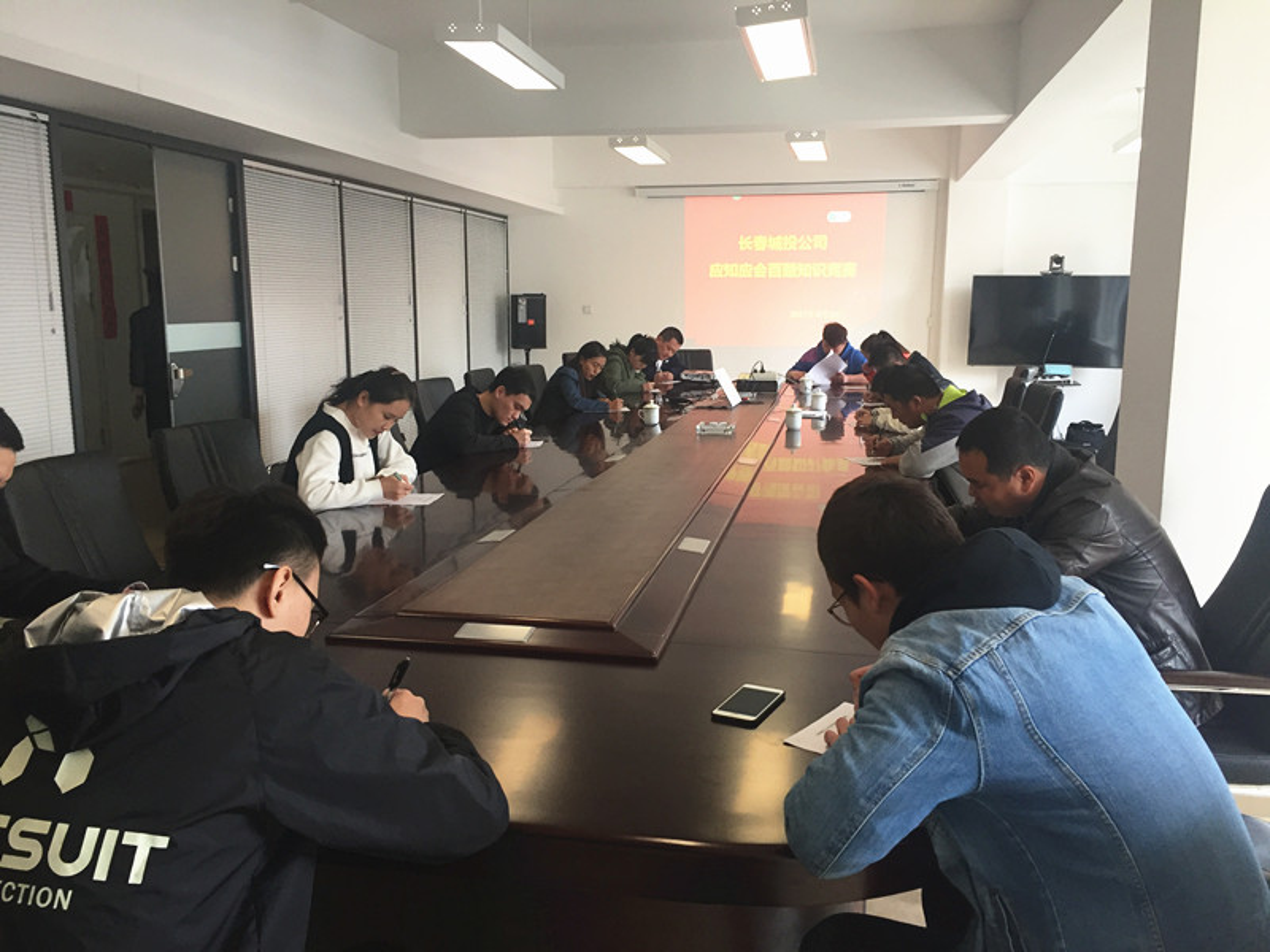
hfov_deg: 61.7
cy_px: 476
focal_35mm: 29
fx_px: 1064
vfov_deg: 48.2
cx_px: 635
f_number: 2.2
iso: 64
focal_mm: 4.15
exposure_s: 1/33
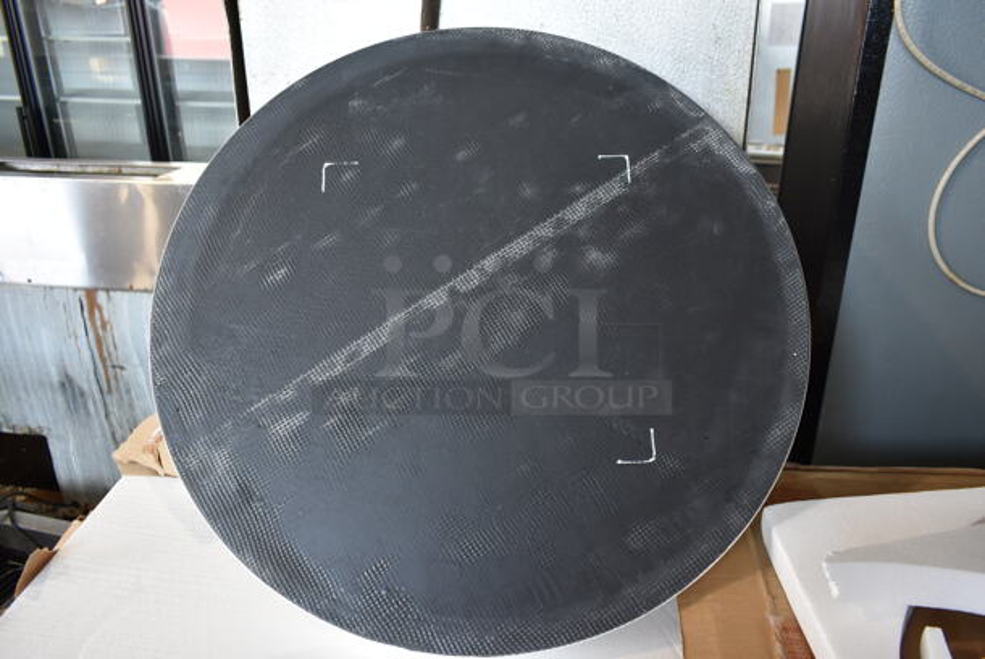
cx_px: 492
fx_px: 739
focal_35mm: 27
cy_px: 330
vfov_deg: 48.0
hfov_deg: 67.3
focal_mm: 18
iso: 720
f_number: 5.6
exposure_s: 1/60
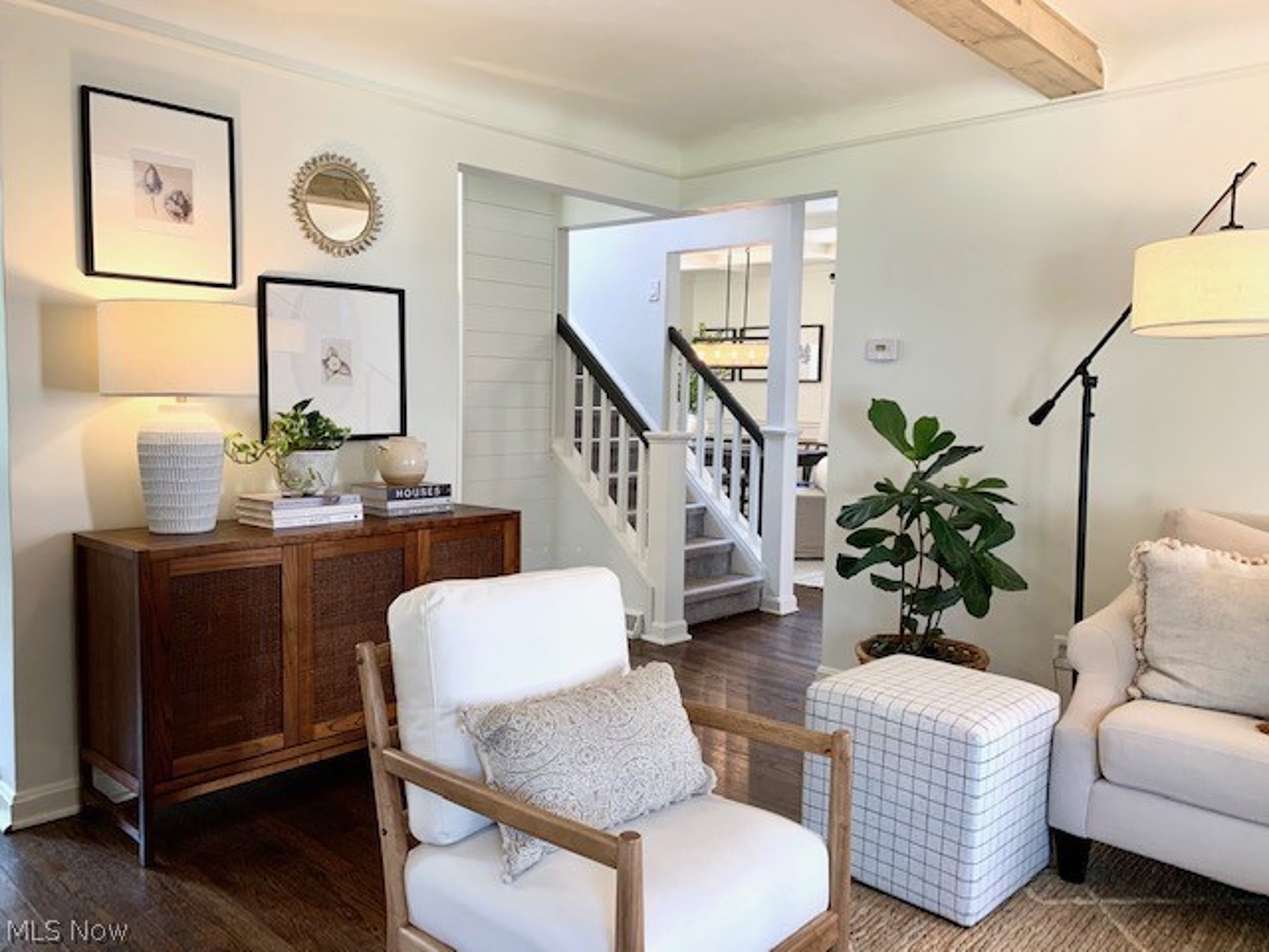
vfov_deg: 53.1
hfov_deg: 67.3
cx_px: 634
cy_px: 476
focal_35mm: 26
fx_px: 953
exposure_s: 1/60
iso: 80
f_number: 1.8
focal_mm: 4.25
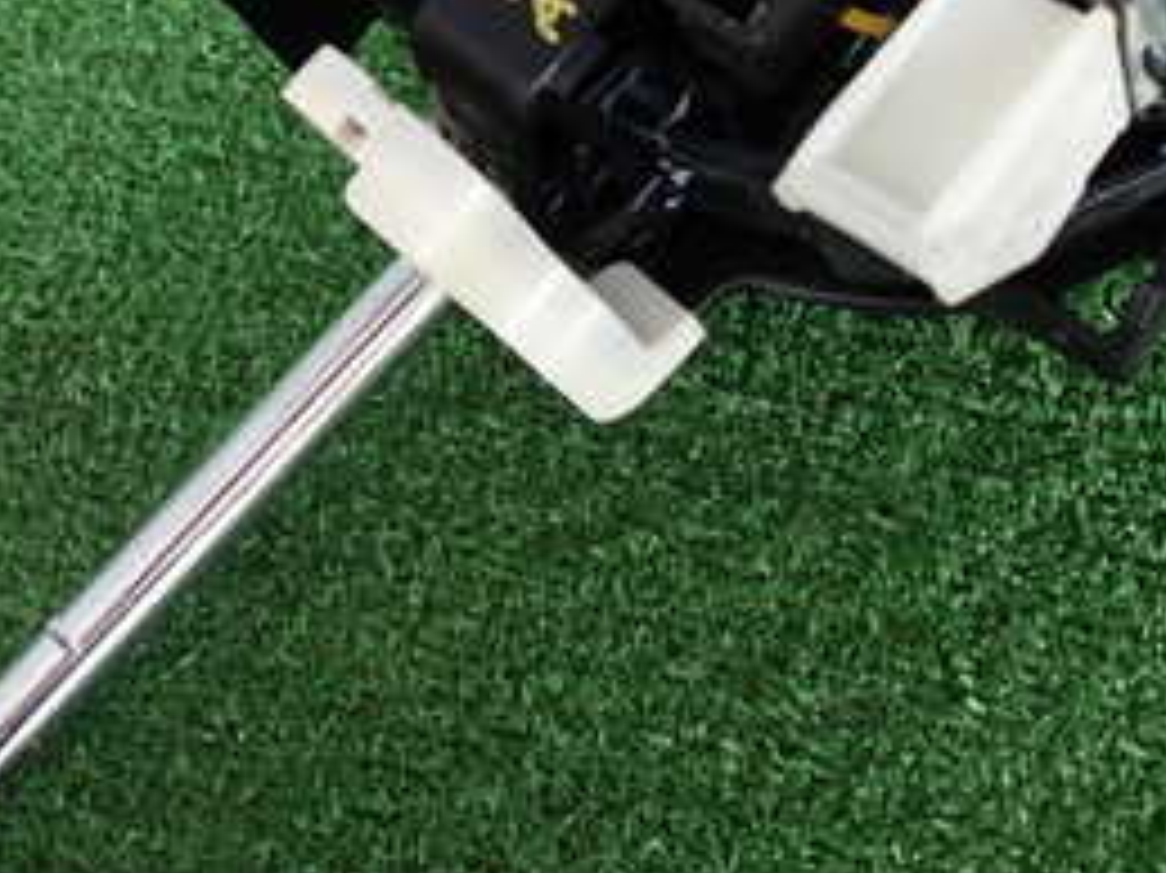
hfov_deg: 32.9
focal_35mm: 58
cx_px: 797
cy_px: 180
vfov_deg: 24.8
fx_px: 1953
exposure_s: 1/80
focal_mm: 4.5
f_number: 2
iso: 100
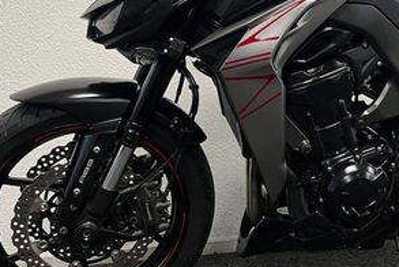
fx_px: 655
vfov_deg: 22.8
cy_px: 64
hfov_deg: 32.9
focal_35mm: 59
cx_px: 324
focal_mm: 5.1
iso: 100
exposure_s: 1/50
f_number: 1.6
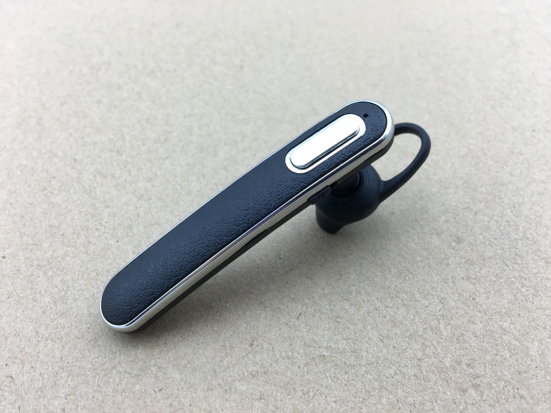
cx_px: 276
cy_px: 206
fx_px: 462
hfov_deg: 61.7
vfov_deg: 48.2
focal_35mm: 29
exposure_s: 1/50
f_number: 2.2
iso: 32
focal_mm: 4.15
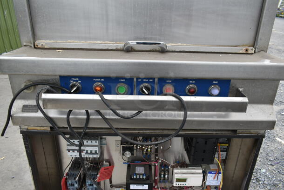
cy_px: 95
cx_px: 142
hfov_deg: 67.3
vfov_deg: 48.0
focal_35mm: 27
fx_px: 213
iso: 100
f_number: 6.3
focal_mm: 18
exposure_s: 1/160
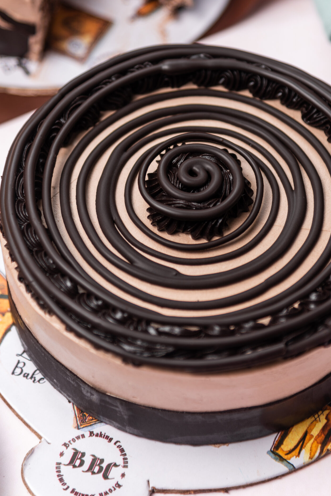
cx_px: 195
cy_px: 164
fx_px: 1543
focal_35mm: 112
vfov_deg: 18.2
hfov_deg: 12.2
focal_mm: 82
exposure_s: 1/160
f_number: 4
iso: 100
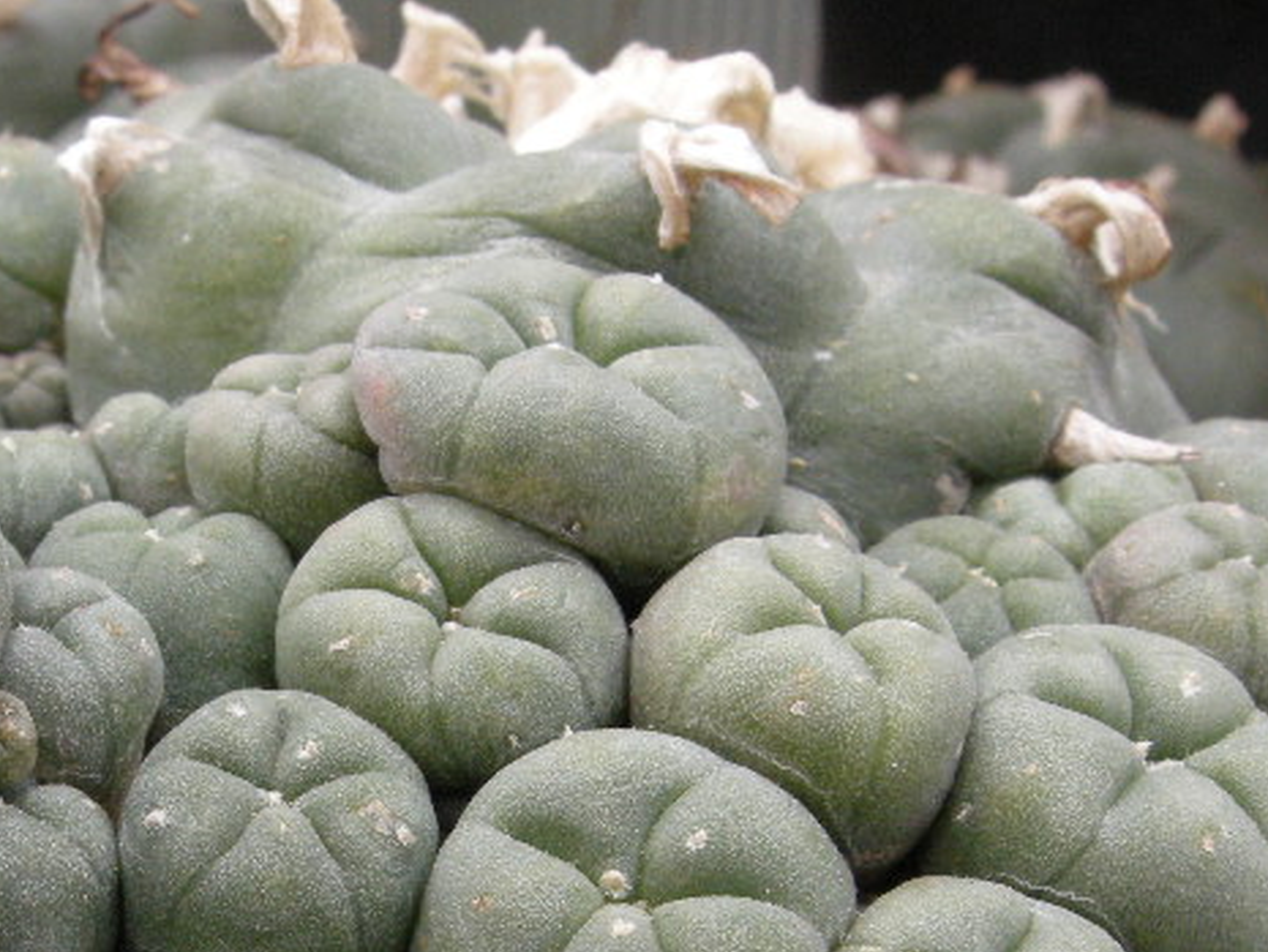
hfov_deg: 24.9
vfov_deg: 18.6
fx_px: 2821
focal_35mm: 77
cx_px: 254
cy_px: 979
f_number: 6.1
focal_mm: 7.5
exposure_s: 1/27.3
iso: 200
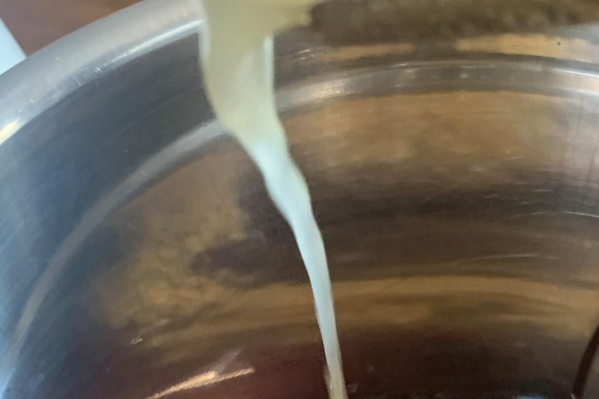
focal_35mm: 57
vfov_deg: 22.6
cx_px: 425
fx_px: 948
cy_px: 421
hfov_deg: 34.5
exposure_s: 1/33
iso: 250
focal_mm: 4.25
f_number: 1.8
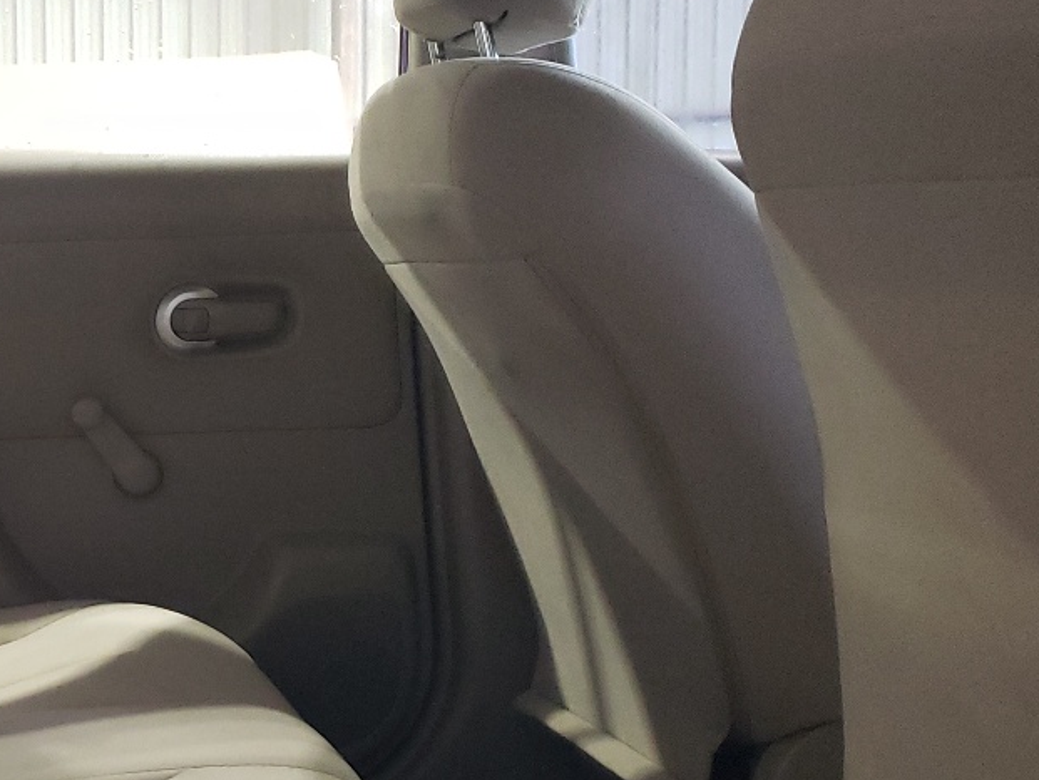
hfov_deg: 26.8
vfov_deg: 21.8
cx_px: -77
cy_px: 534
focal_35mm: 67
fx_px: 2011
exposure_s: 1/30
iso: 337
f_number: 1.5
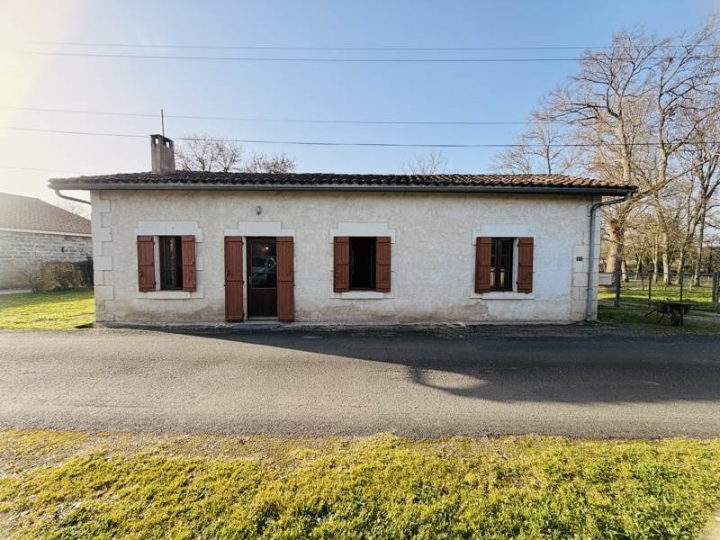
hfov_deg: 102.1
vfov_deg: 85.7
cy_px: 270
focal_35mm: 14
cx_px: 360
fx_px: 291
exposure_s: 1/734
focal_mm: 2.22
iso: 40
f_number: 2.2
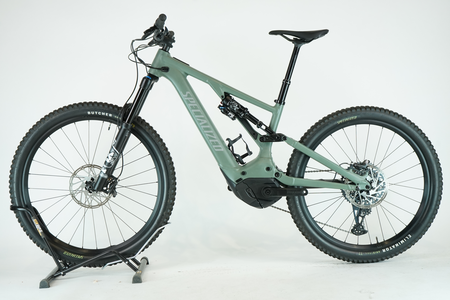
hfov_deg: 35.6
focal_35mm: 56
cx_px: 225
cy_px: 150
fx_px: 700
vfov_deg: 24.2
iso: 1600
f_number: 5.6
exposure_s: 1/200
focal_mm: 56
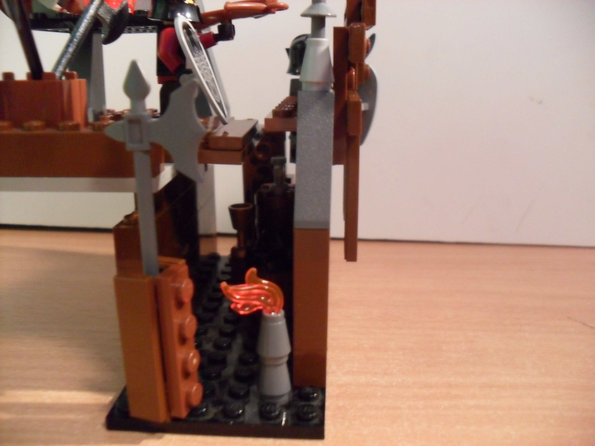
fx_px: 602
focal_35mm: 35
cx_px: 298
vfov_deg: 40.7
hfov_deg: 52.6
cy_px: 223
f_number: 3
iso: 400
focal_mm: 6.3
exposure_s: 1/4
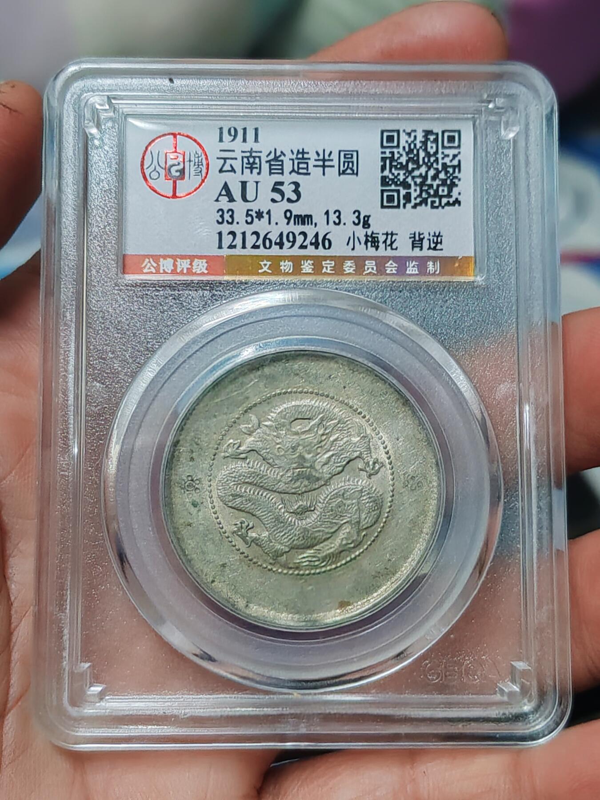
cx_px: 300
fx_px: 1248
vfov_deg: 35.5
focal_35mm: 54
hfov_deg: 27.0
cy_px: 400
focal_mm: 6.12
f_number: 1.9
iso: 2500
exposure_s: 1/33
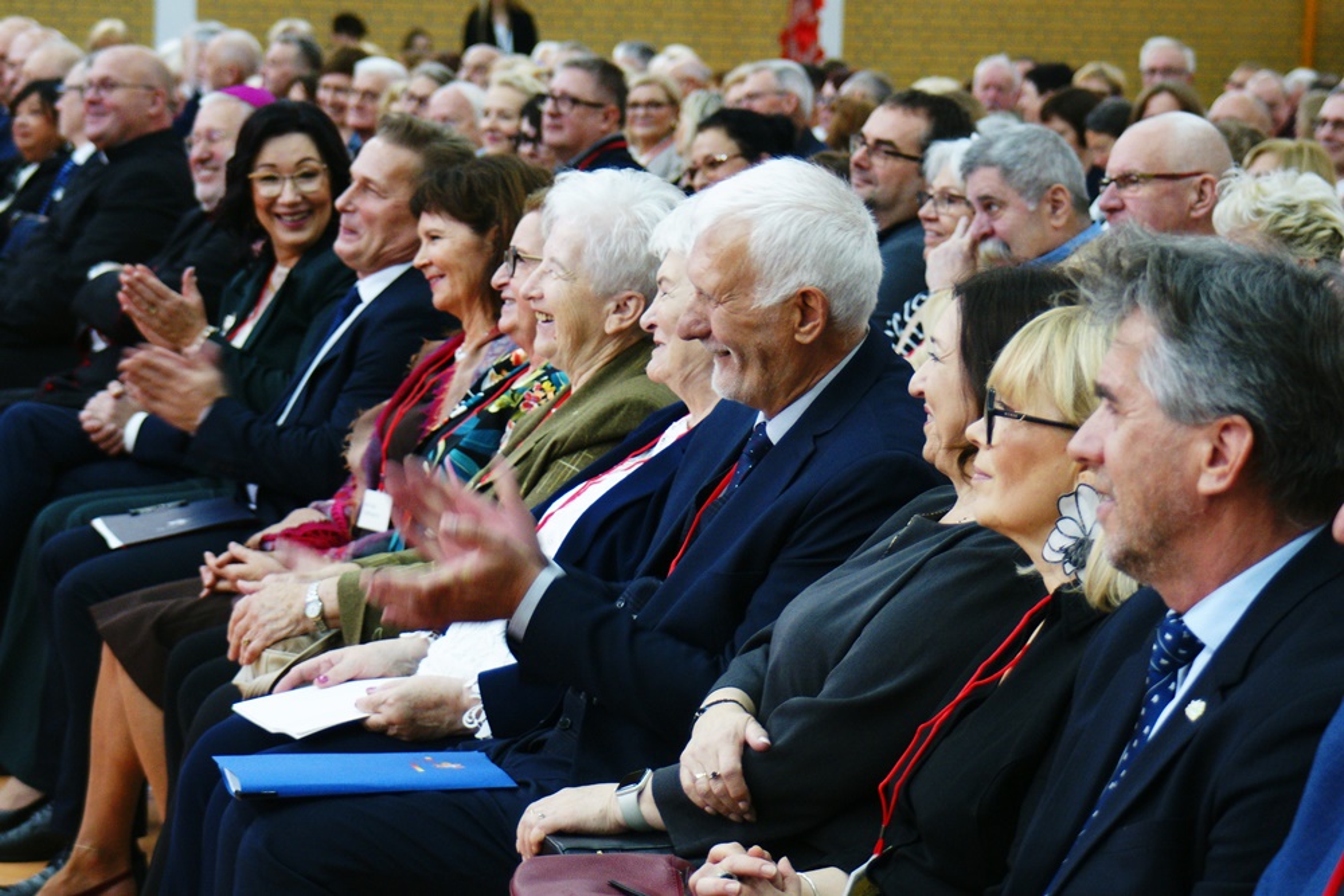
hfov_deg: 18.2
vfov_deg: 12.2
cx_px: 672
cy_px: 448
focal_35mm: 112
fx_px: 4200
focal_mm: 75
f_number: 5.6
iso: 800
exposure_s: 1/50
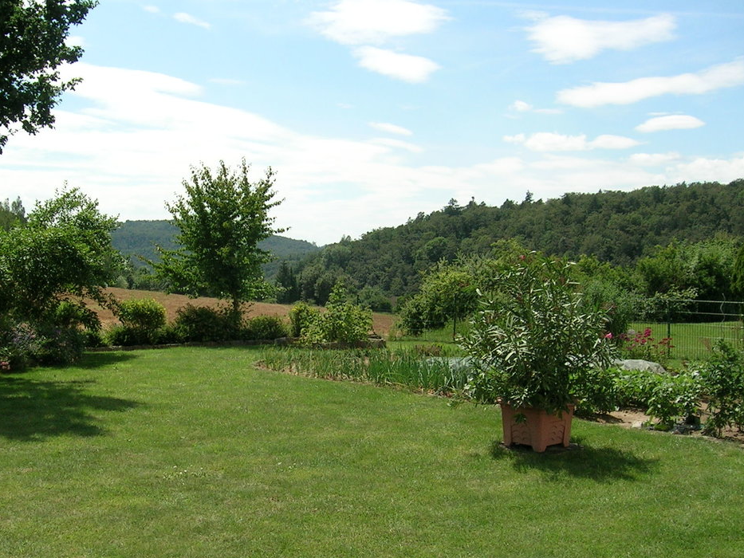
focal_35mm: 45
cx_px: 297
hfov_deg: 41.9
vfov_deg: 32.1
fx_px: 967
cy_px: 333
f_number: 4.8
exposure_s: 1/532
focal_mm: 5.4
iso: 50
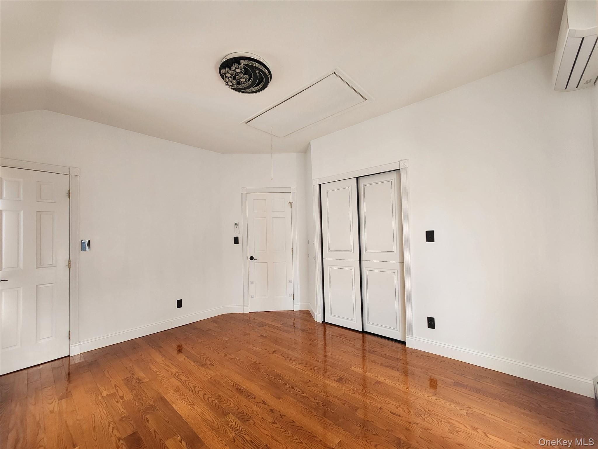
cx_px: 299
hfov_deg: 106.2
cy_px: 224
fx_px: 225
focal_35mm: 13
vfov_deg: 89.9
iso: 250
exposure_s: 1/60
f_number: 2.2
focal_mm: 2.2
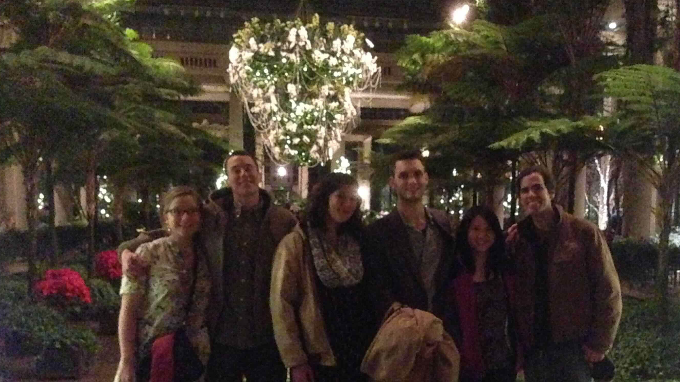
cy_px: 274
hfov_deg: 24.2
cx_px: 401
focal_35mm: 88
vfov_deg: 13.7
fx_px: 1587
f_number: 2.4
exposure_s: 1/15
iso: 2500
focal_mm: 4.12
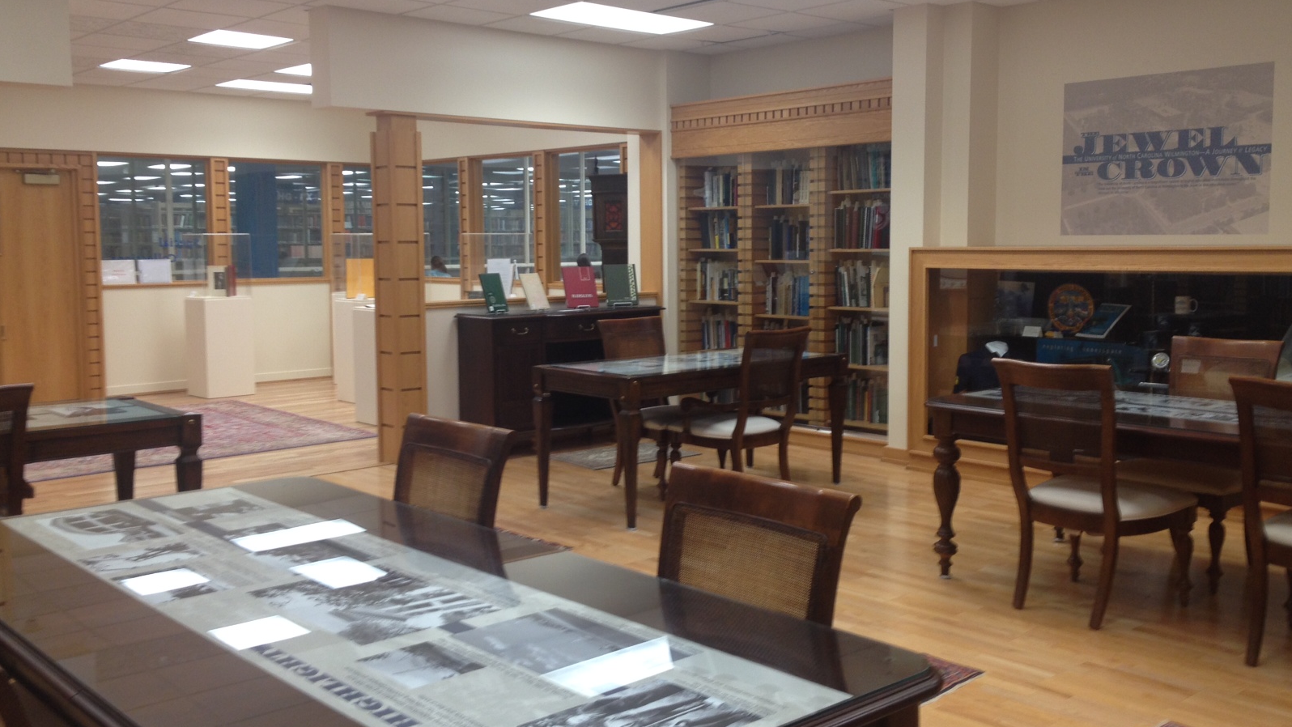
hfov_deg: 51.6
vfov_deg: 30.4
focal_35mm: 39
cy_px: 336
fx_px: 1336
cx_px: 656
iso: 50
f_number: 2.4
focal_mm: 4.28
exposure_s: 1/24
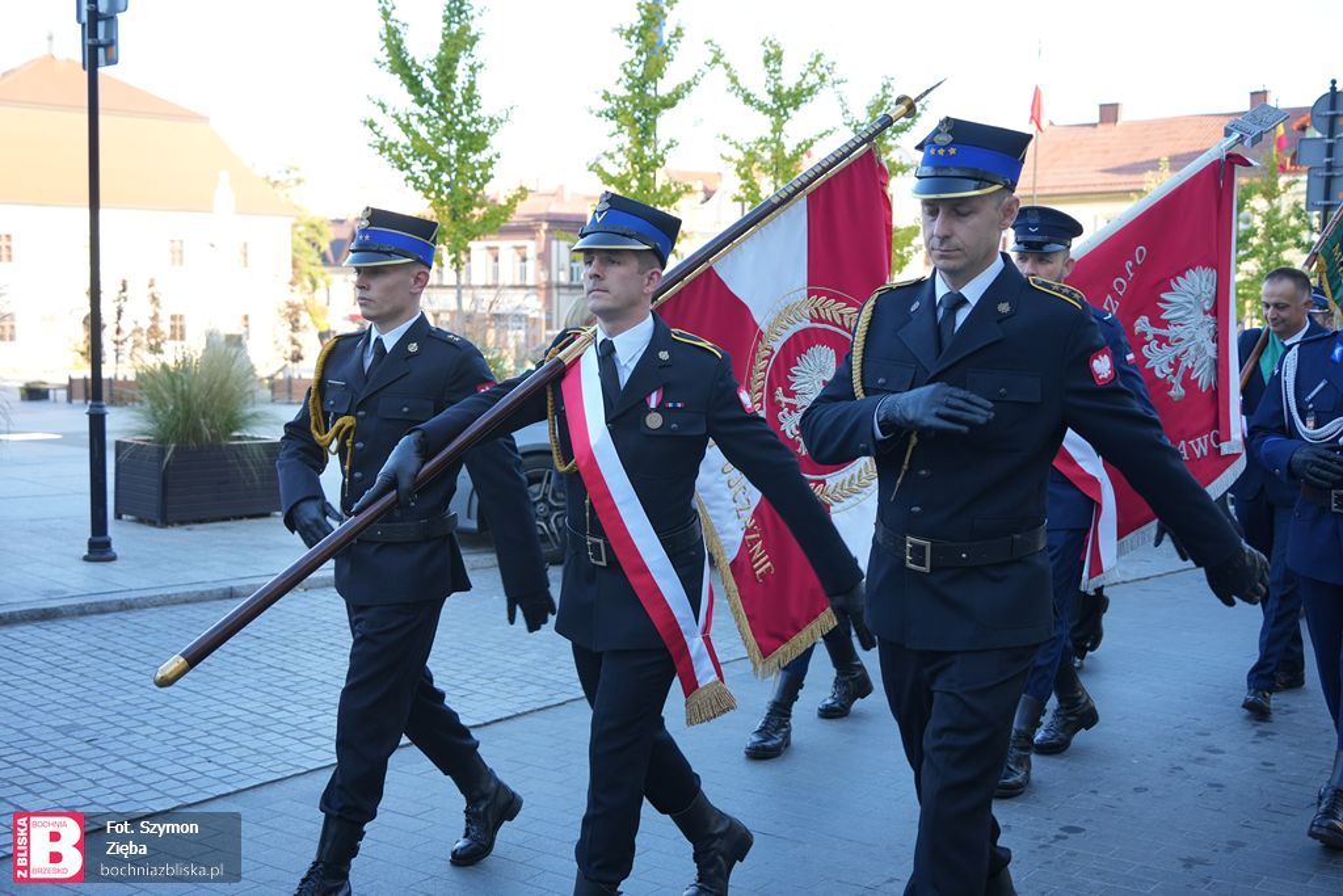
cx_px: 672
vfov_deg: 32.6
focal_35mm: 41
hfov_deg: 47.4
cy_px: 448
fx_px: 1530
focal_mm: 41
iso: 640
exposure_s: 1/320
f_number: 4.5
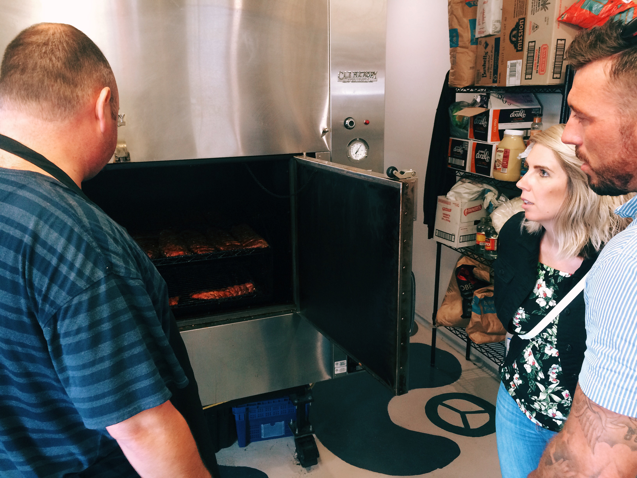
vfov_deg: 48.2
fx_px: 534
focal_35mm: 29
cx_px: 318
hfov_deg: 61.7
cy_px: 239
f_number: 2.2
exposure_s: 1/33
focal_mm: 4.15
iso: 160
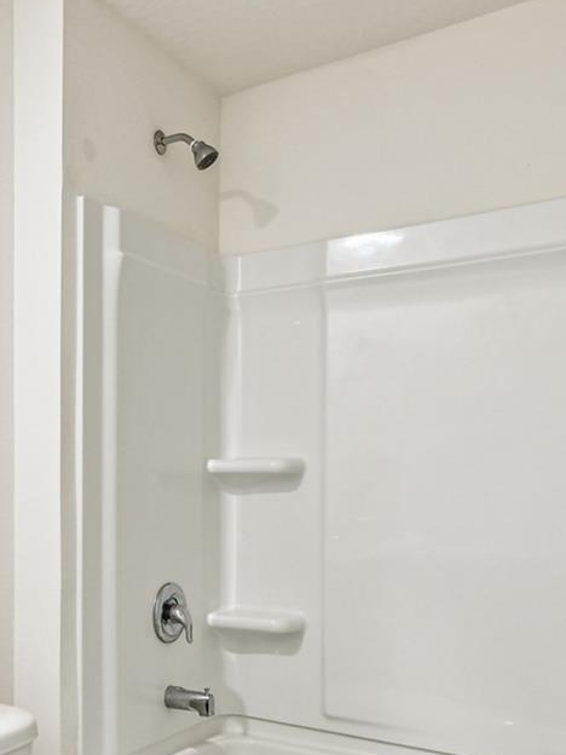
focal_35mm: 37
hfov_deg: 36.9
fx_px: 807
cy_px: 460
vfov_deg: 49.8
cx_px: 87
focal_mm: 10
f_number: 7.1
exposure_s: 1/5
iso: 100
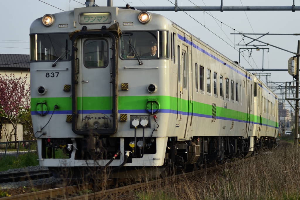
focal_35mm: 123
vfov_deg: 11.1
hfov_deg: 16.7
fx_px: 1025
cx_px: 150
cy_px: 100
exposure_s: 1/400
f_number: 5.6
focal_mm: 82
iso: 200
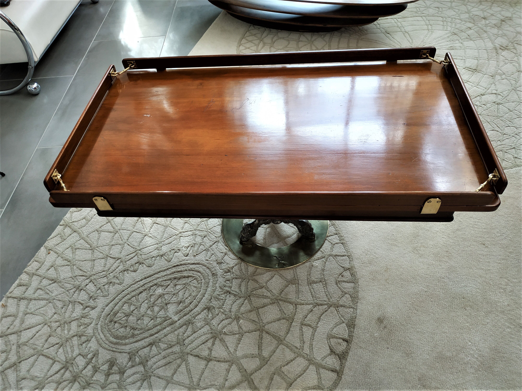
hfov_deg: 71.6
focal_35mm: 24
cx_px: 261
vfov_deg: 56.8
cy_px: 196
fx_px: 362
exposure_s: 1/50
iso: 200
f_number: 1.9
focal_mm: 3.94
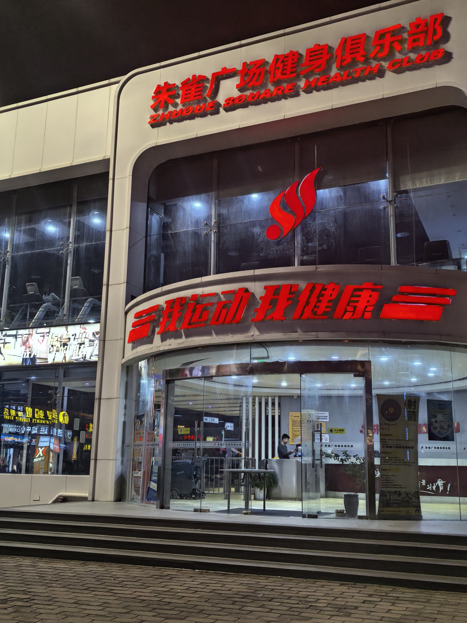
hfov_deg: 40.7
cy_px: 312
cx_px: 234
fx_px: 630
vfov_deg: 52.6
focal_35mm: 35
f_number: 1.6
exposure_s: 1/100
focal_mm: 8.5
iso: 80
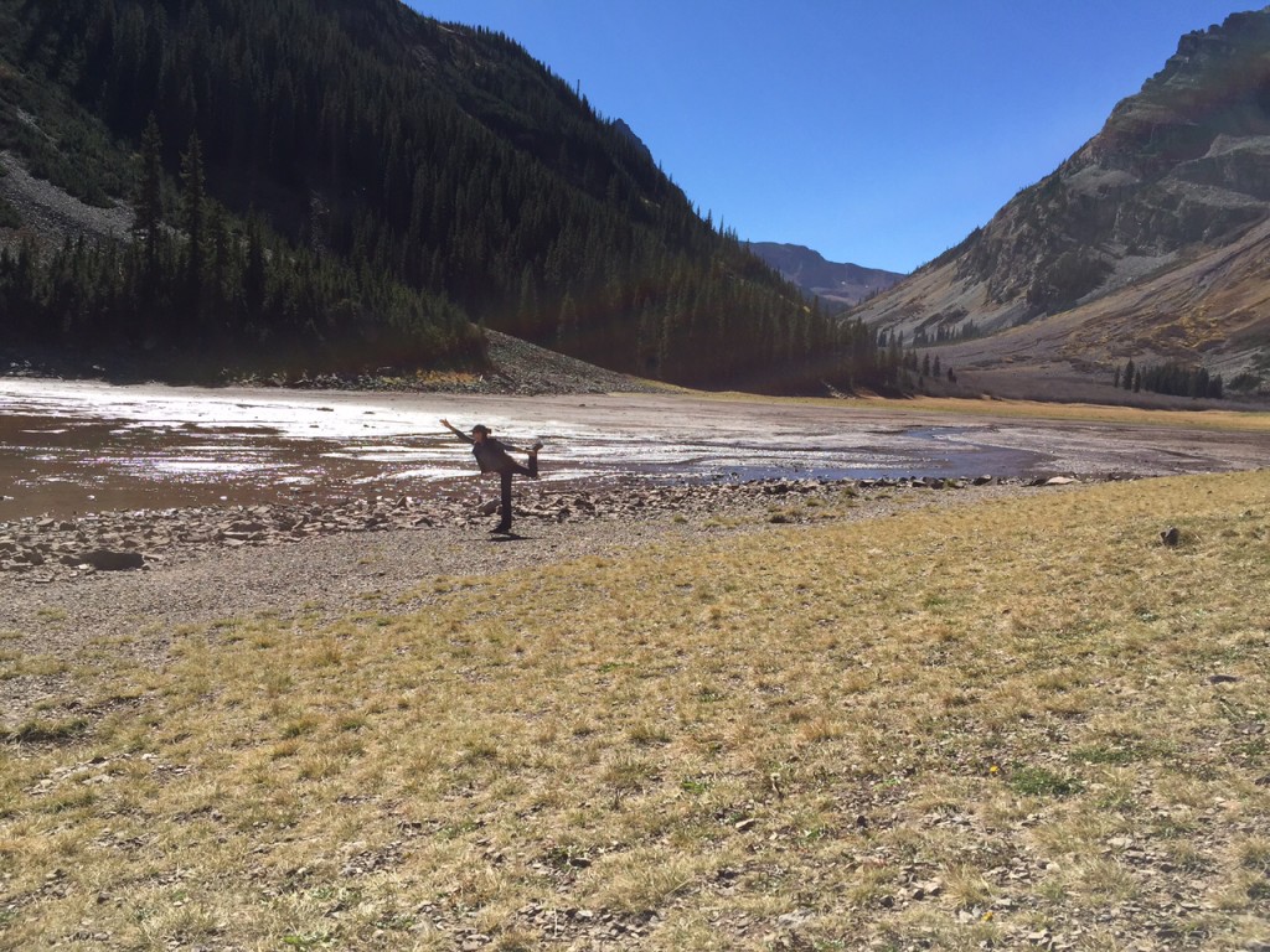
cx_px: 635
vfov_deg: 48.2
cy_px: 476
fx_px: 1064
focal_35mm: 29
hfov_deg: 61.7
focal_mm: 4.15
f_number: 2.2
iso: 32
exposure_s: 1/2083
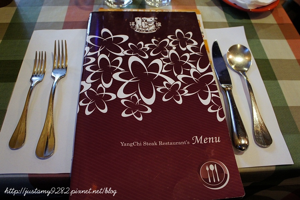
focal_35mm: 28
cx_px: 150
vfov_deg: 45.6
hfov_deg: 64.6
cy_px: 100
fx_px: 237
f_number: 5
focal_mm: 19
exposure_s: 1/30
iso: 1600
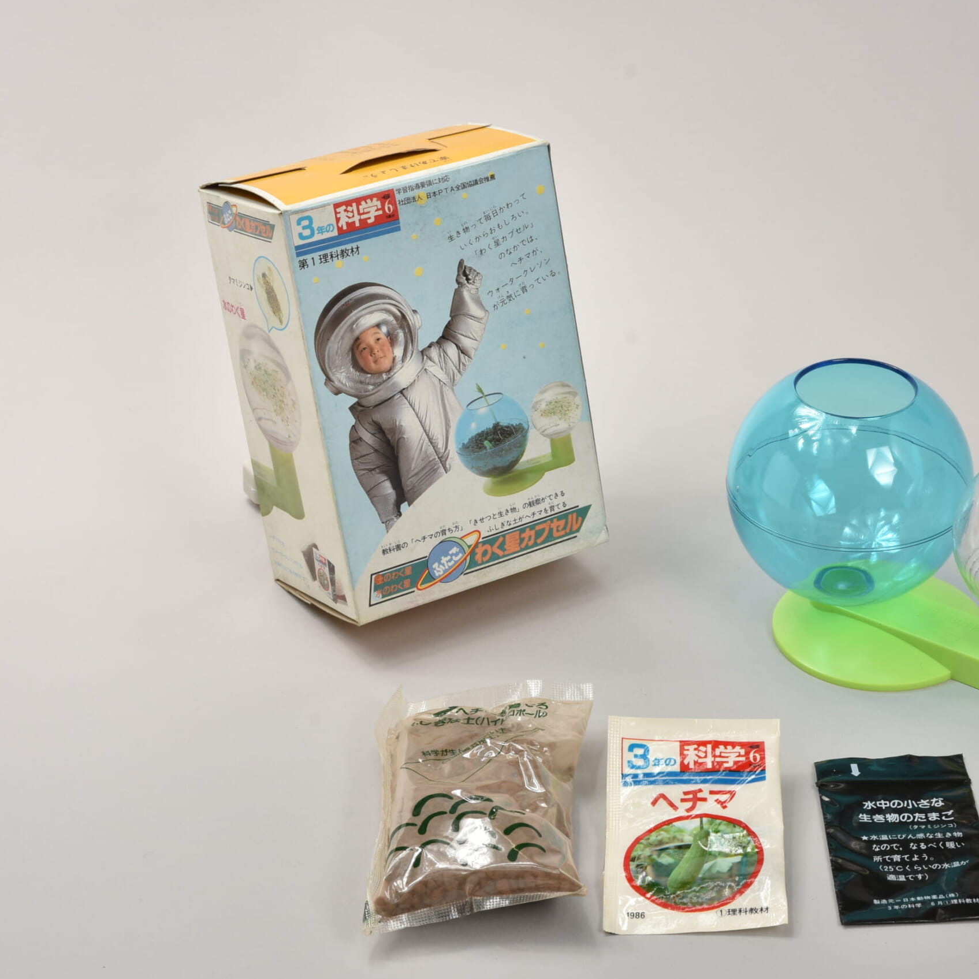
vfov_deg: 20.0
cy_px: 492
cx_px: 674
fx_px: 2772
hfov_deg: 19.9
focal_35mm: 87
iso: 200
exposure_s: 1/60
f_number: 14
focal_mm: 45
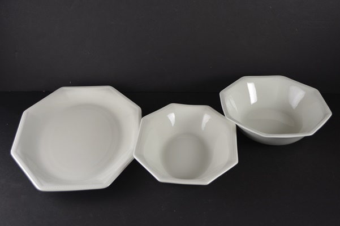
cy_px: 113
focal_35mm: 42
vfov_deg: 31.9
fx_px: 396
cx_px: 170
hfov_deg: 46.4
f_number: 4.5
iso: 400
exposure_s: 1/80
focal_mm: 28
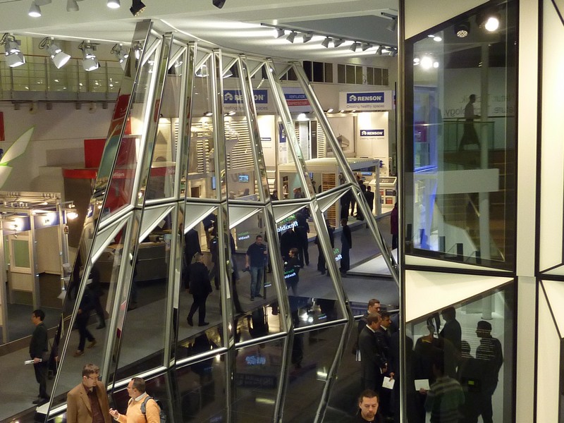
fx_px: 782
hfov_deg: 39.7
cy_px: 212
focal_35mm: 48
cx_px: 282
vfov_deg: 30.3
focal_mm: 4.4
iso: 200
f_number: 3.3
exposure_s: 1/30
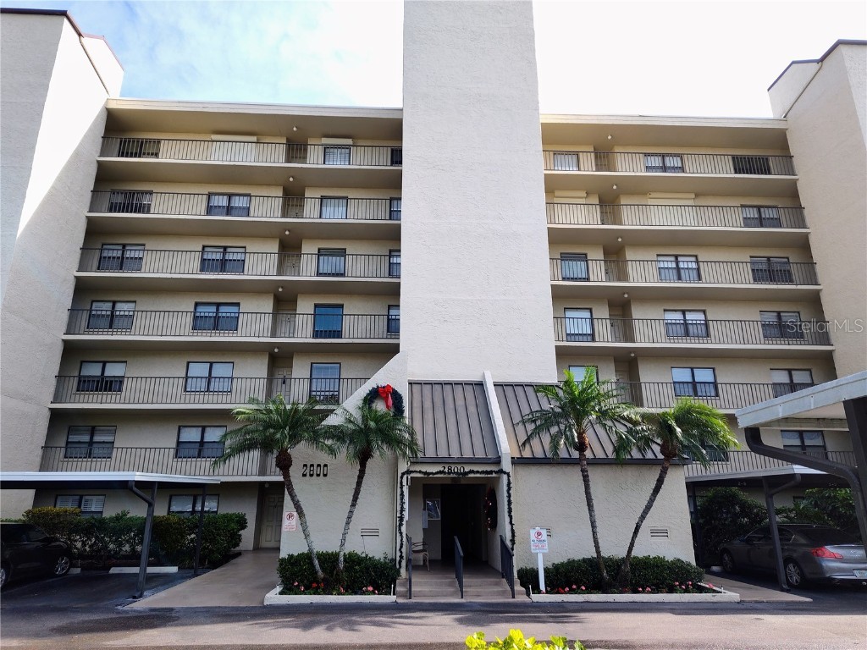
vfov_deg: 58.9
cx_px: 434
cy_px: 325
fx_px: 576
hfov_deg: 73.9
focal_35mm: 23
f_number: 1.8
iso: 100
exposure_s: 1/513
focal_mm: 5.56
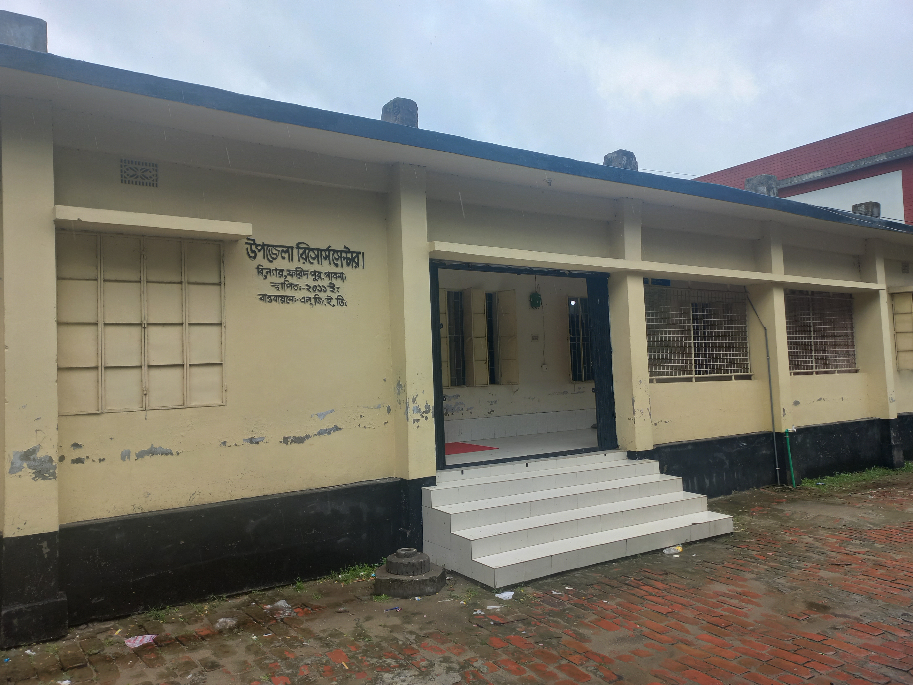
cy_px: 330
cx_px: 450
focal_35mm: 26
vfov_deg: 53.1
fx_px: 686
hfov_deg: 67.3
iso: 25
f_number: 1.8
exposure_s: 1/403
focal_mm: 4.6
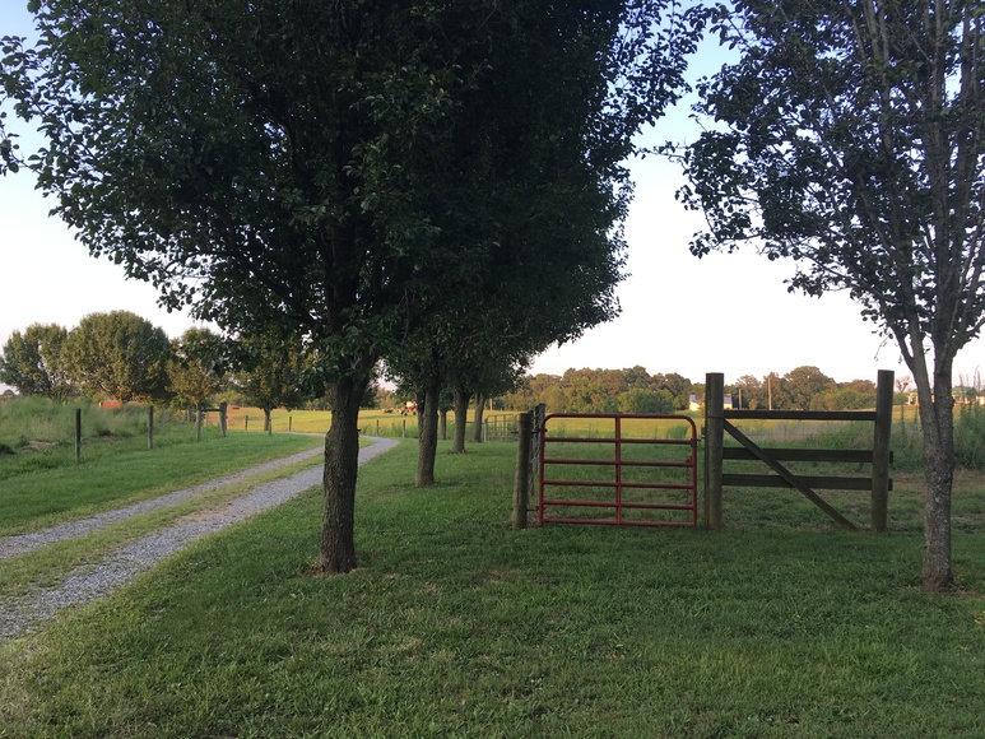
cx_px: 492
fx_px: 825
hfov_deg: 61.7
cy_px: 370
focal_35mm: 29
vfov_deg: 48.2
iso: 25
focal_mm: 4.15
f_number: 2.2
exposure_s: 1/149
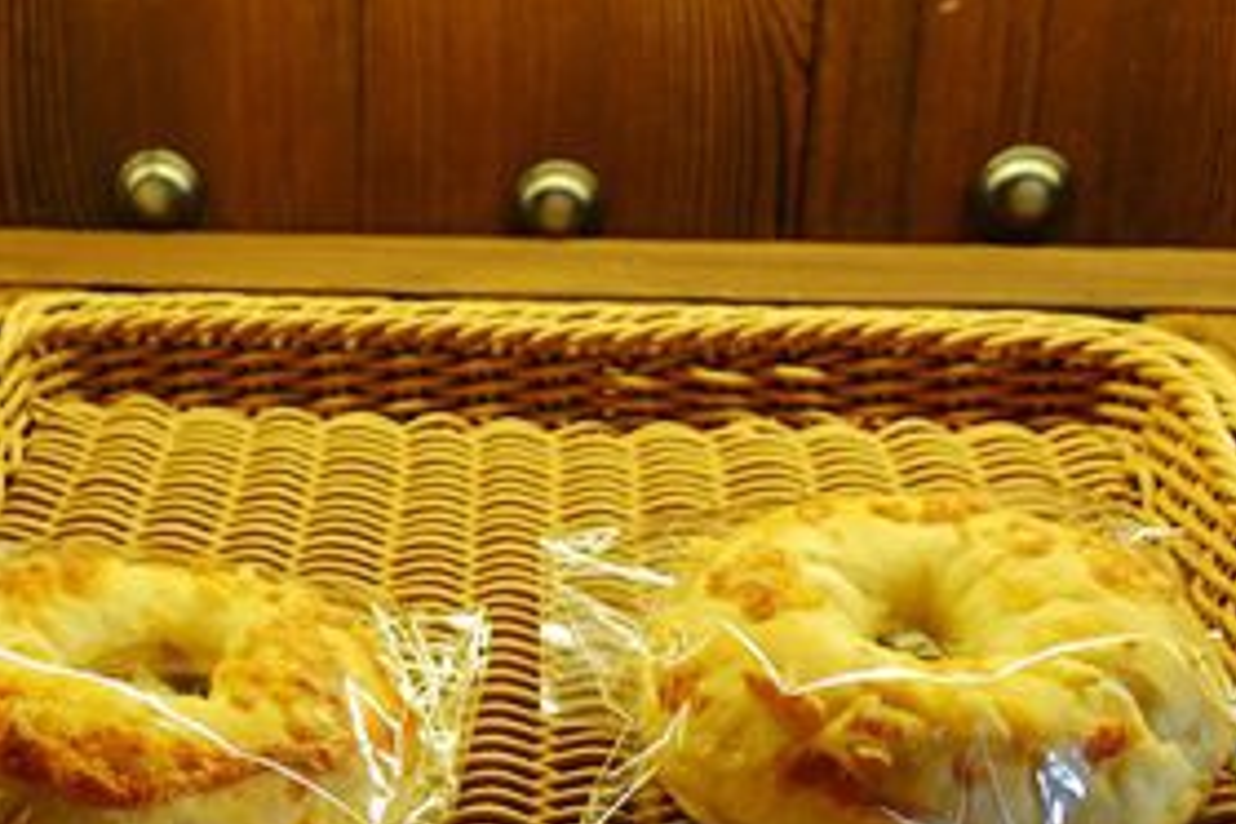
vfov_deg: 24.0
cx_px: 230
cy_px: 591
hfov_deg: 34.4
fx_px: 1923
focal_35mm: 56
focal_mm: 8.8
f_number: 2.8
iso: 125
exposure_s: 1/40
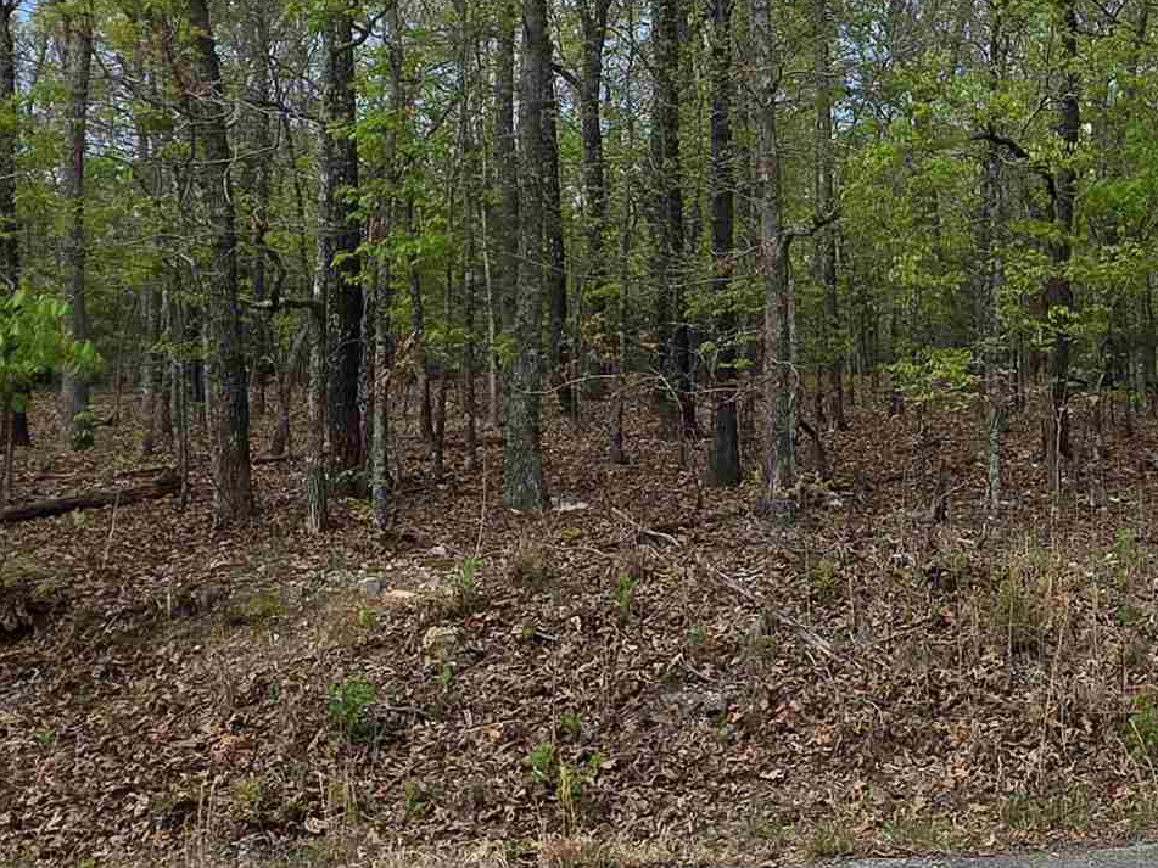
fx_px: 1405
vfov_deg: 34.1
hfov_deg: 42.2
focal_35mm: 42
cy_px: 295
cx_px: 970
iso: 40
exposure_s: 1/1078
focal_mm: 2.2
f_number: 1.9
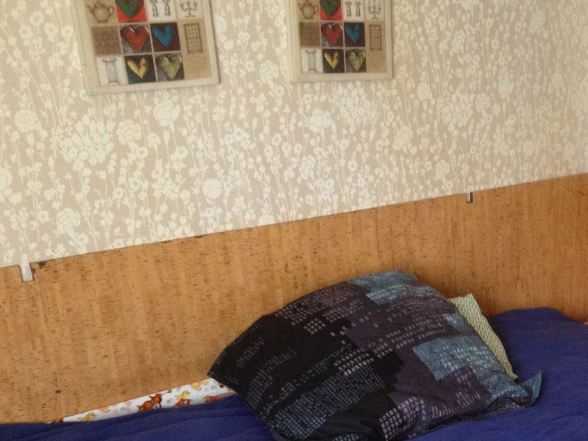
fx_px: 1121
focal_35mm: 66
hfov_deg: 28.3
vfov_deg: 21.8
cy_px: 383
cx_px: 522
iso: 250
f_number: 2.4
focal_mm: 4.28
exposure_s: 1/20
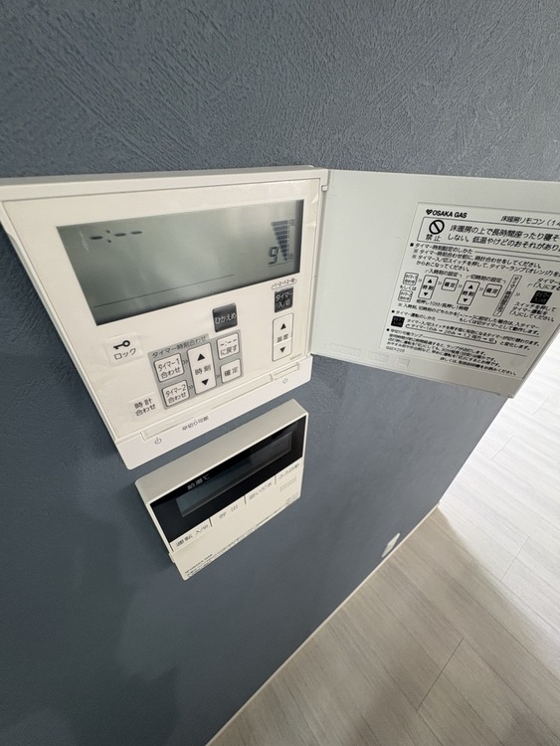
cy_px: 373
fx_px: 302
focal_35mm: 14
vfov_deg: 102.0
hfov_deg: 85.7
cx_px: 280
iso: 200
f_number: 2.2
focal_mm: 2.22
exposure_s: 1/65
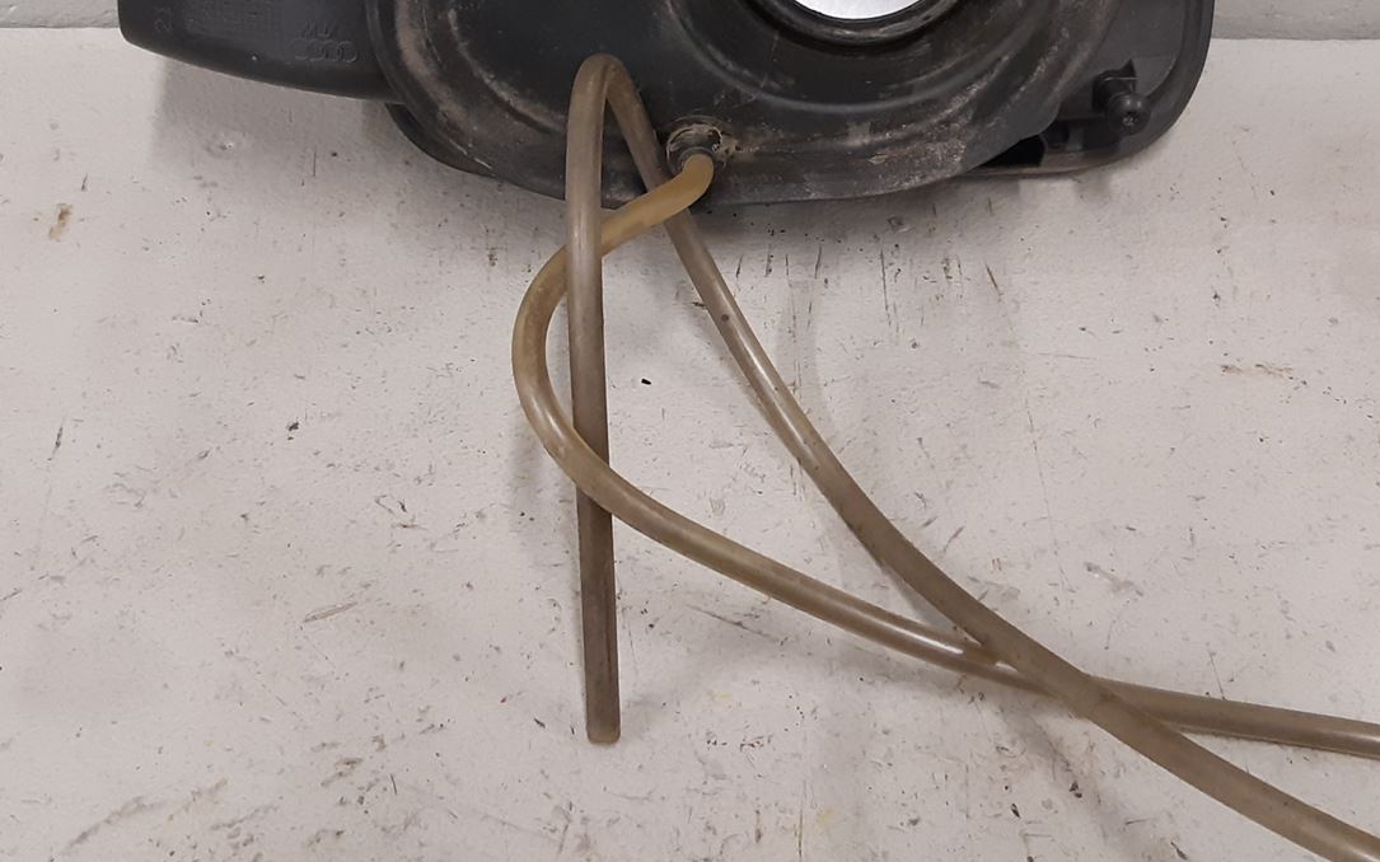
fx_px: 1956
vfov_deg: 24.6
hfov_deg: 38.9
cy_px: 203
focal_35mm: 52
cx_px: 702
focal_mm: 3.93
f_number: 1.7
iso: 200
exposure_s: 1/50
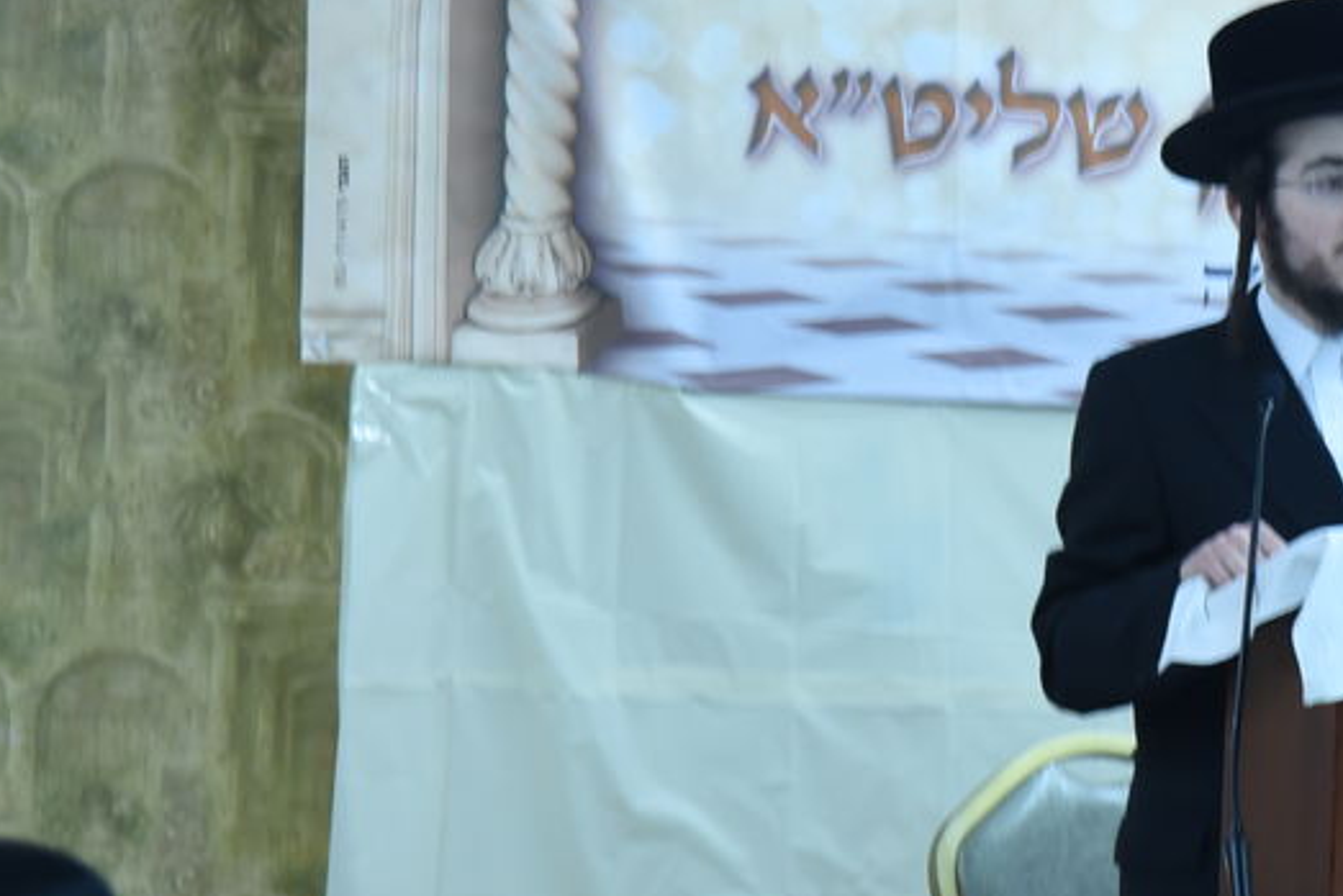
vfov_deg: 4.9
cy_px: 325
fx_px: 10485
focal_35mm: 281
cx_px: 1346
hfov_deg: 7.3
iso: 1600
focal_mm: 105
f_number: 5.6
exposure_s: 1/160
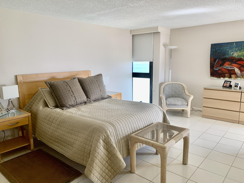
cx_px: 122
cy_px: 92
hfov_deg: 67.3
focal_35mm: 26
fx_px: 183
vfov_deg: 53.1
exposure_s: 1/86
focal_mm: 4.25
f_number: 1.8
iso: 100
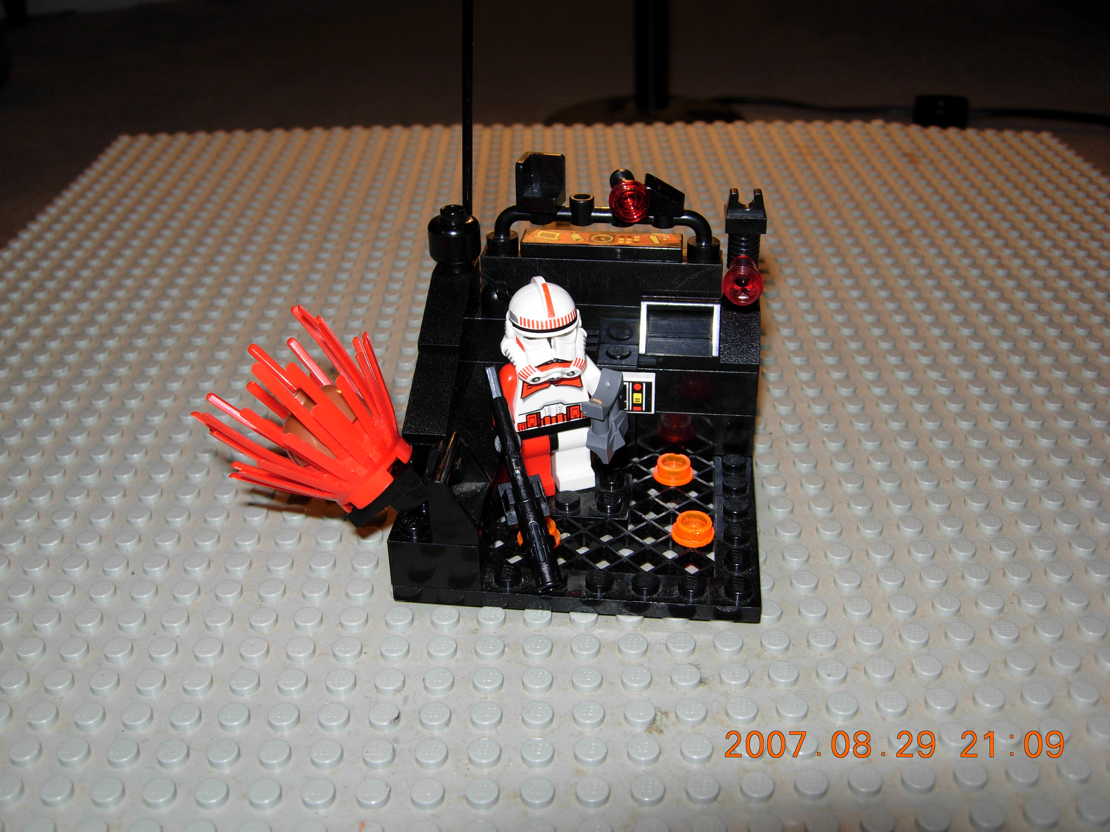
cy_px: 416
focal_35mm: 36
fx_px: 1154
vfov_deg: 39.7
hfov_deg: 51.4
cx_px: 555
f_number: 3.8
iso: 50
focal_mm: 7.5
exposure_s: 1/45.2
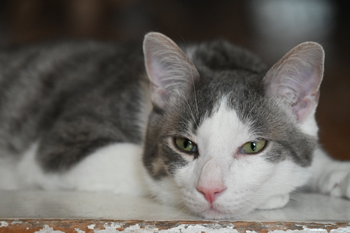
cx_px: 175
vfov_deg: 6.9
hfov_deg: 10.3
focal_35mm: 200
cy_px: 116
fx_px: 1945
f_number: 6.3
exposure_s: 1/160
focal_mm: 200
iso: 3200
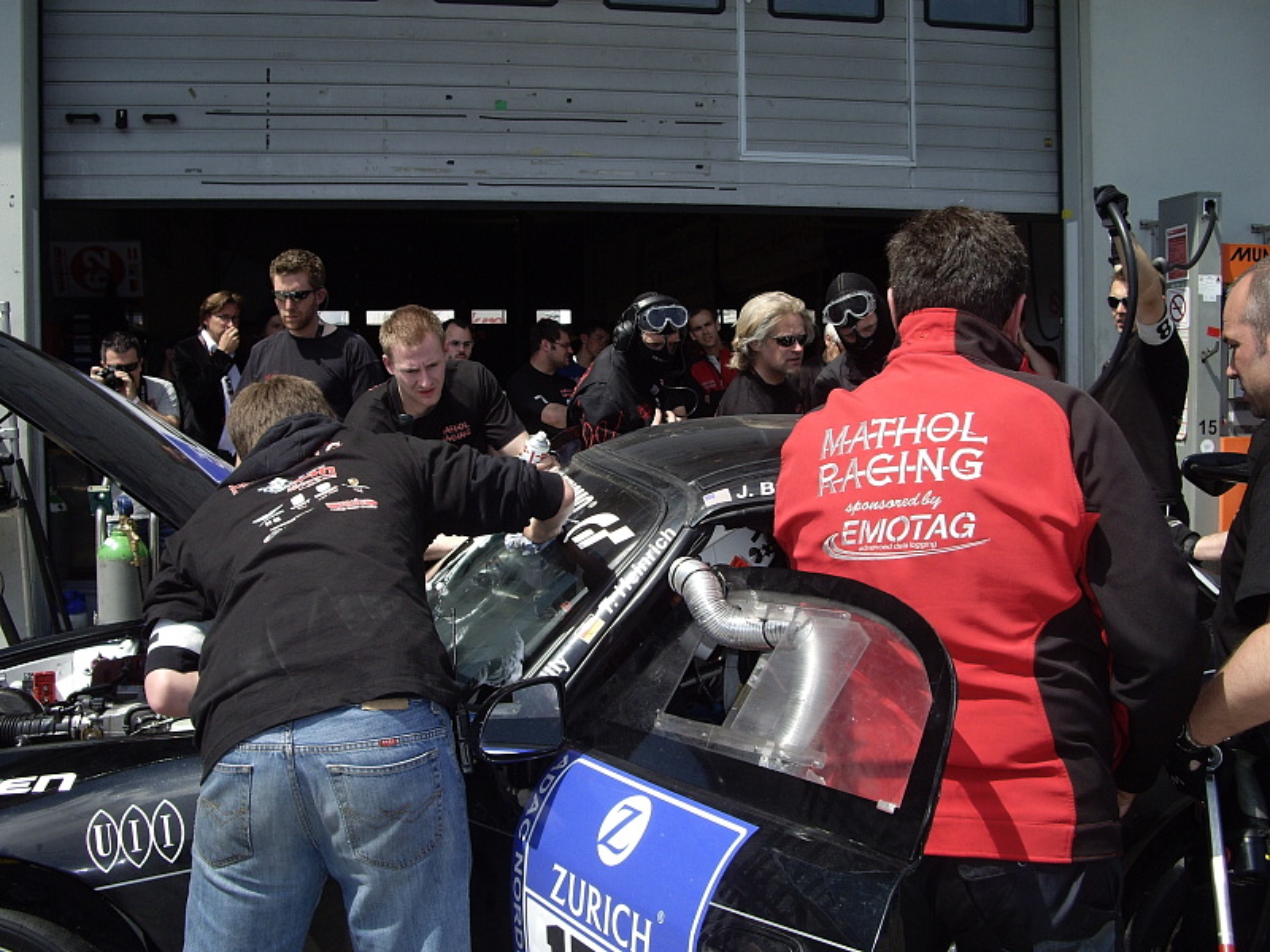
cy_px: 476
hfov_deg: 49.0
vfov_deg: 37.7
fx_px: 1394
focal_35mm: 38
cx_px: 635
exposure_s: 1/500
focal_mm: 7.9
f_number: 5.6
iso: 100
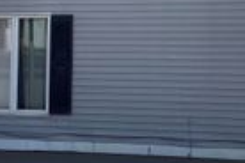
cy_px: -50
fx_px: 796
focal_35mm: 117
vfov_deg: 11.4
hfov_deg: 17.3
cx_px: 208
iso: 25
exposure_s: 1/1359
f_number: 2.4
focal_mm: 3.3
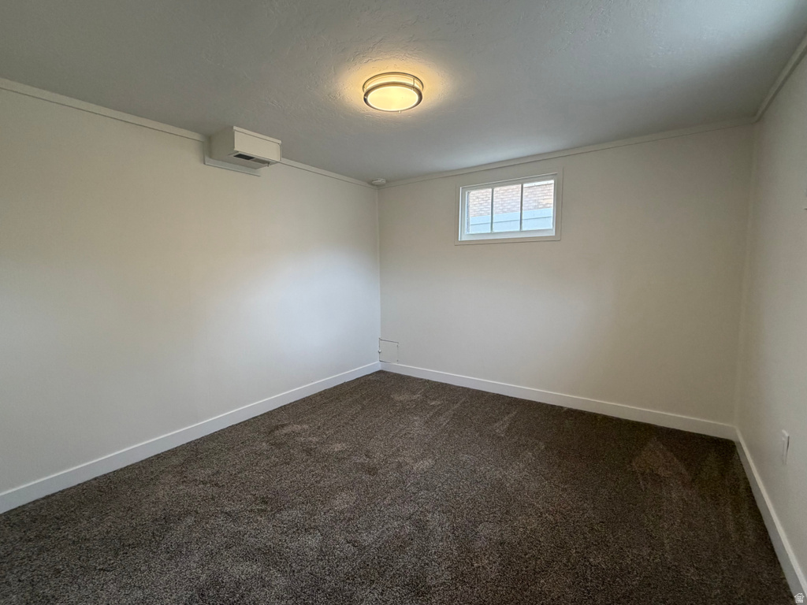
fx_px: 326
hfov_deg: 102.1
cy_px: 302
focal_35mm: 14
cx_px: 404
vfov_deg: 85.7
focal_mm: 2.22
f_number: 2.2
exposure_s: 1/120
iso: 320
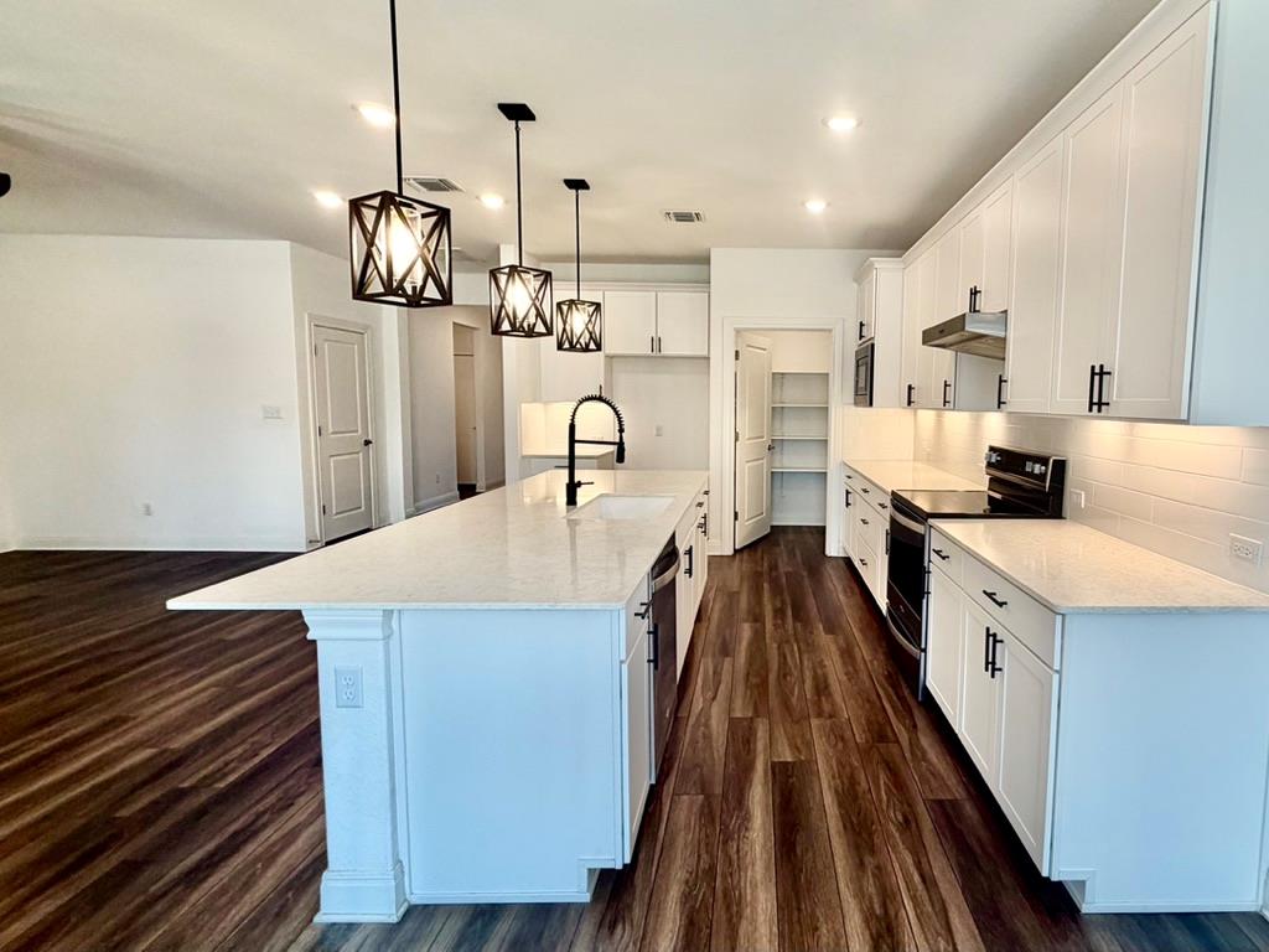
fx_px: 513
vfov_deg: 85.7
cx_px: 634
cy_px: 476
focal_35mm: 14
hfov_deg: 102.1
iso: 100
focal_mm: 2.22
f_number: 2.2
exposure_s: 1/120
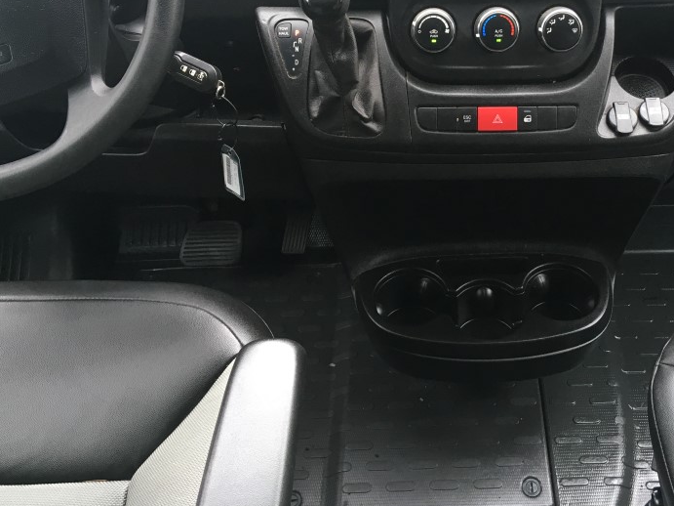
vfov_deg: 33.0
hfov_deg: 43.2
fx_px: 837
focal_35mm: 43
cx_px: 452
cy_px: 136
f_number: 2.2
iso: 64
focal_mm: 4.15
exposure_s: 1/30
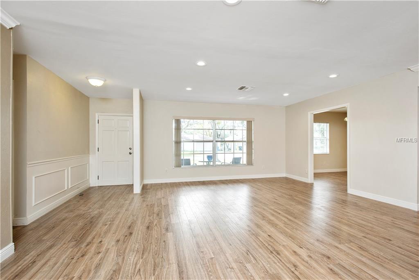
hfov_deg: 93.3
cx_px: 210
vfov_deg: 70.5
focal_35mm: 17
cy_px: 140
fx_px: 198
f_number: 8
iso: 400
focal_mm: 17
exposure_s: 1/80
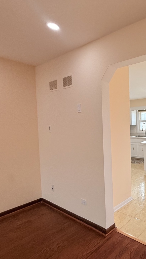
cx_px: 168
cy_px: 130
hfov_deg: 40.7
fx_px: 145
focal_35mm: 21
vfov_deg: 83.9
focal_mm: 2.22
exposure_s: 1/226
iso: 64
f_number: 2.2
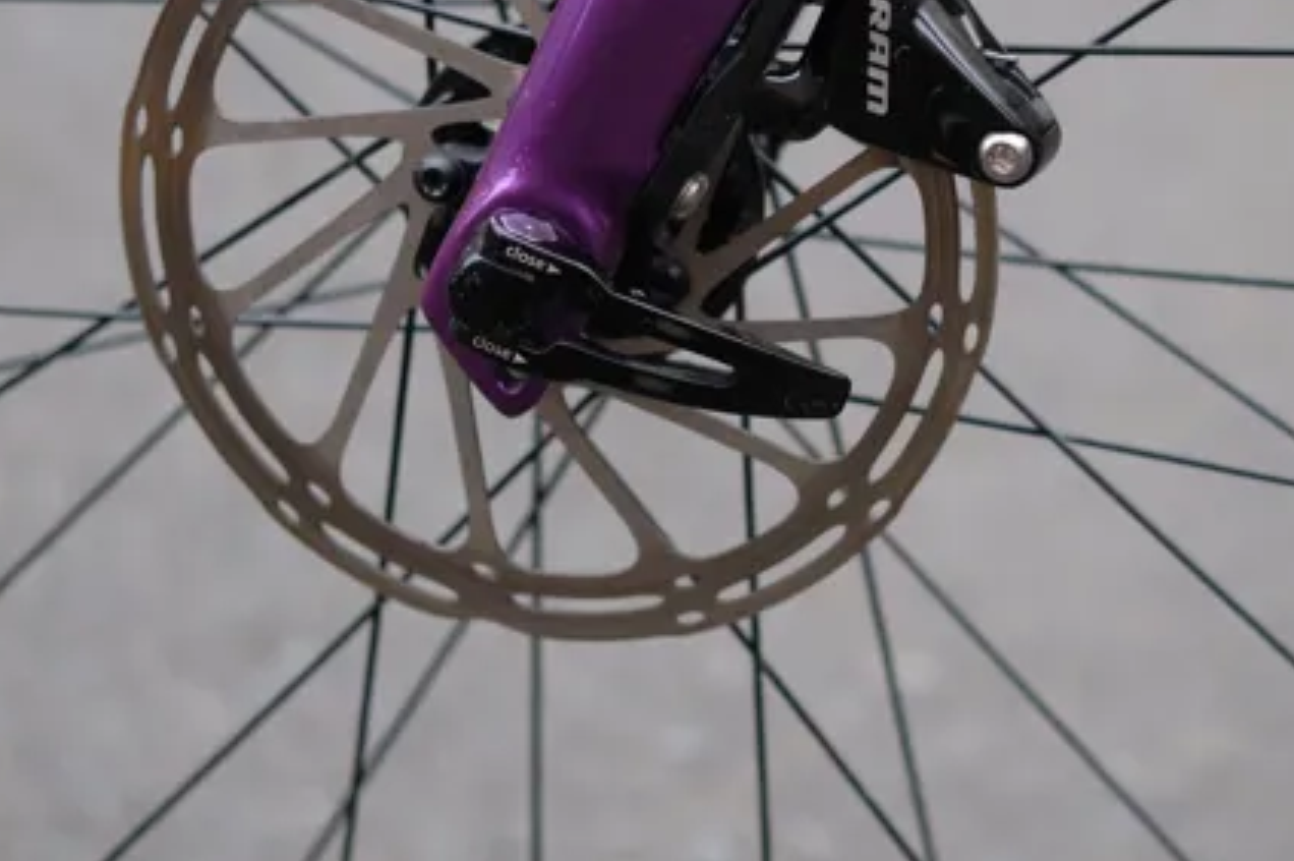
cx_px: 995
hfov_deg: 20.2
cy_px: 203
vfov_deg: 13.6
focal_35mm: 100
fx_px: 3592
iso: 200
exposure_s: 1/160
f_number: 2
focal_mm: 35
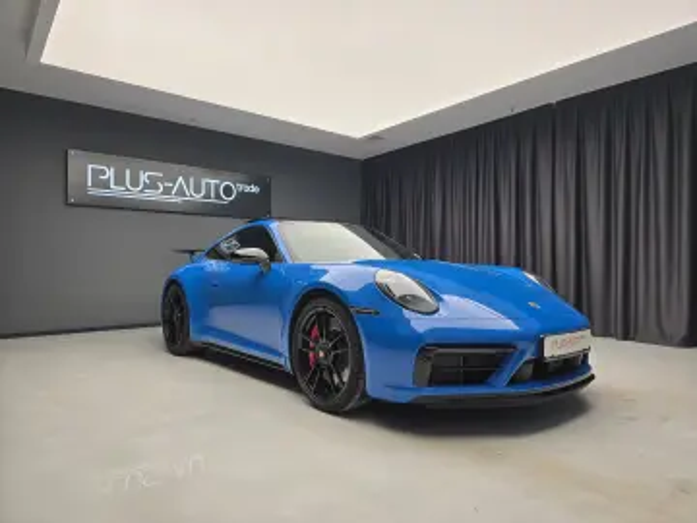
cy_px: 262
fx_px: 463
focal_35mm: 23
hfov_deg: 73.9
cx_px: 348
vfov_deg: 58.9
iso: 64
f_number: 1.7
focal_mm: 6.3
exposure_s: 1/180
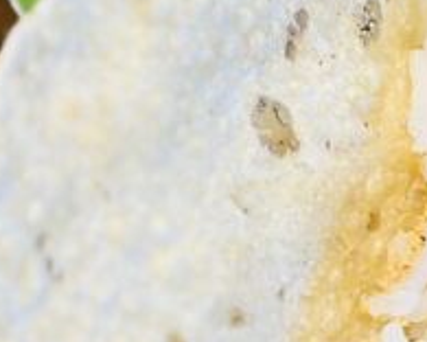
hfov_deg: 6.3
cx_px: 335
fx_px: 3880
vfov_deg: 5.0
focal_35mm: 307
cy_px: 121
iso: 100
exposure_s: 1/60
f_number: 1.78
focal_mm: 6.86
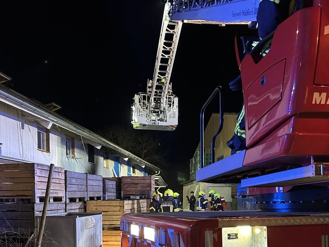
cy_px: 124
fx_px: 247
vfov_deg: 53.1
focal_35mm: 26
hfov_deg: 67.3
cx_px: 164
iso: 400
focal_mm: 5.7
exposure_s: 1/33
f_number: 1.5
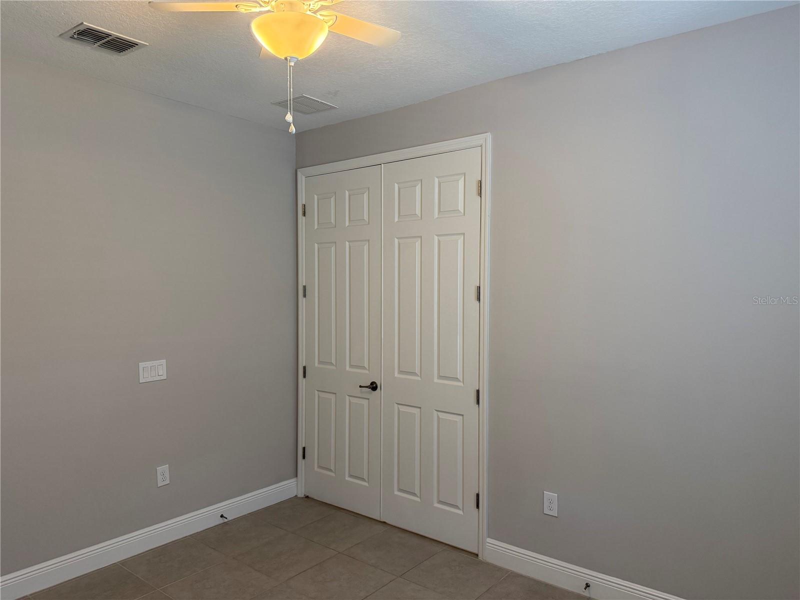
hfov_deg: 71.6
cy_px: 300
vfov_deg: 56.8
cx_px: 400
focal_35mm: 24
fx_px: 555
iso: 200
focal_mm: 6.76
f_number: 1.78
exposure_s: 1/120
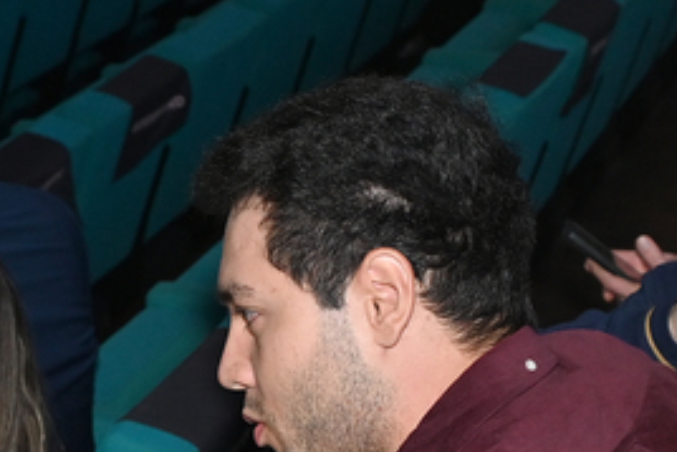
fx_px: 2540
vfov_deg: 10.2
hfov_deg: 15.0
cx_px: 20
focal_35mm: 135
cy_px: 314
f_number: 5
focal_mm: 33.5
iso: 2500
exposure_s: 1/125
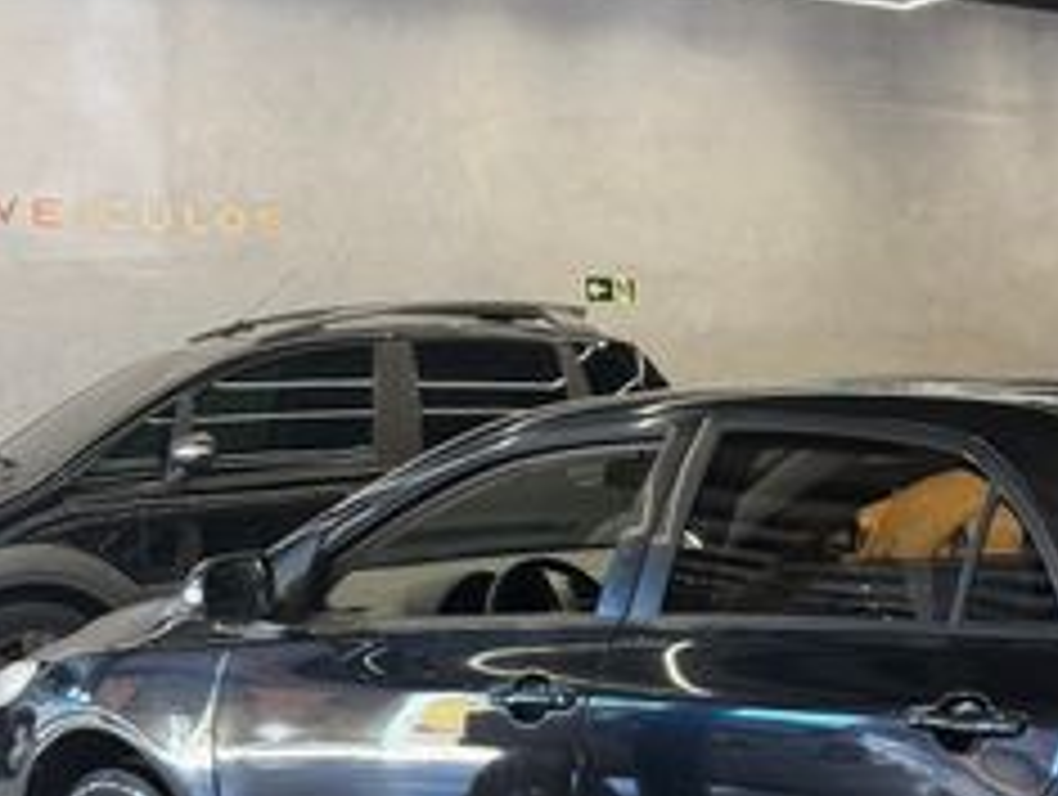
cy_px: 697
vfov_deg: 29.3
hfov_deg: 36.8
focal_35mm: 48
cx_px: 977
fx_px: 1469
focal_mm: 6.76
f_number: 1.78
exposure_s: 1/60
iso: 200
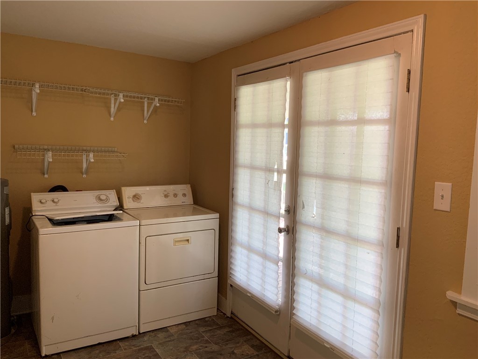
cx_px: 239
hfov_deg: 61.7
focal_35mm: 29
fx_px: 400
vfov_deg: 48.2
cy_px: 180
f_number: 1.8
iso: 80
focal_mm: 3
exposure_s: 1/60
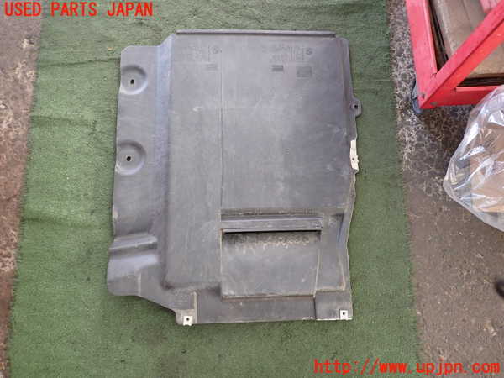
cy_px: 189
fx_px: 364
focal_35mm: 25
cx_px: 252
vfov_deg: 54.9
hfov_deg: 69.4
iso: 200
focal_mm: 4.5
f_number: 2
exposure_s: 1/60
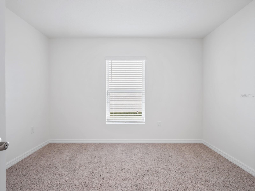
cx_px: 128
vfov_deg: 66.0
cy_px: 96
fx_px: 147
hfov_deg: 81.7
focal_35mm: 20
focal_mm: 10
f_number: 6.3
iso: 1000
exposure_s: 1/60
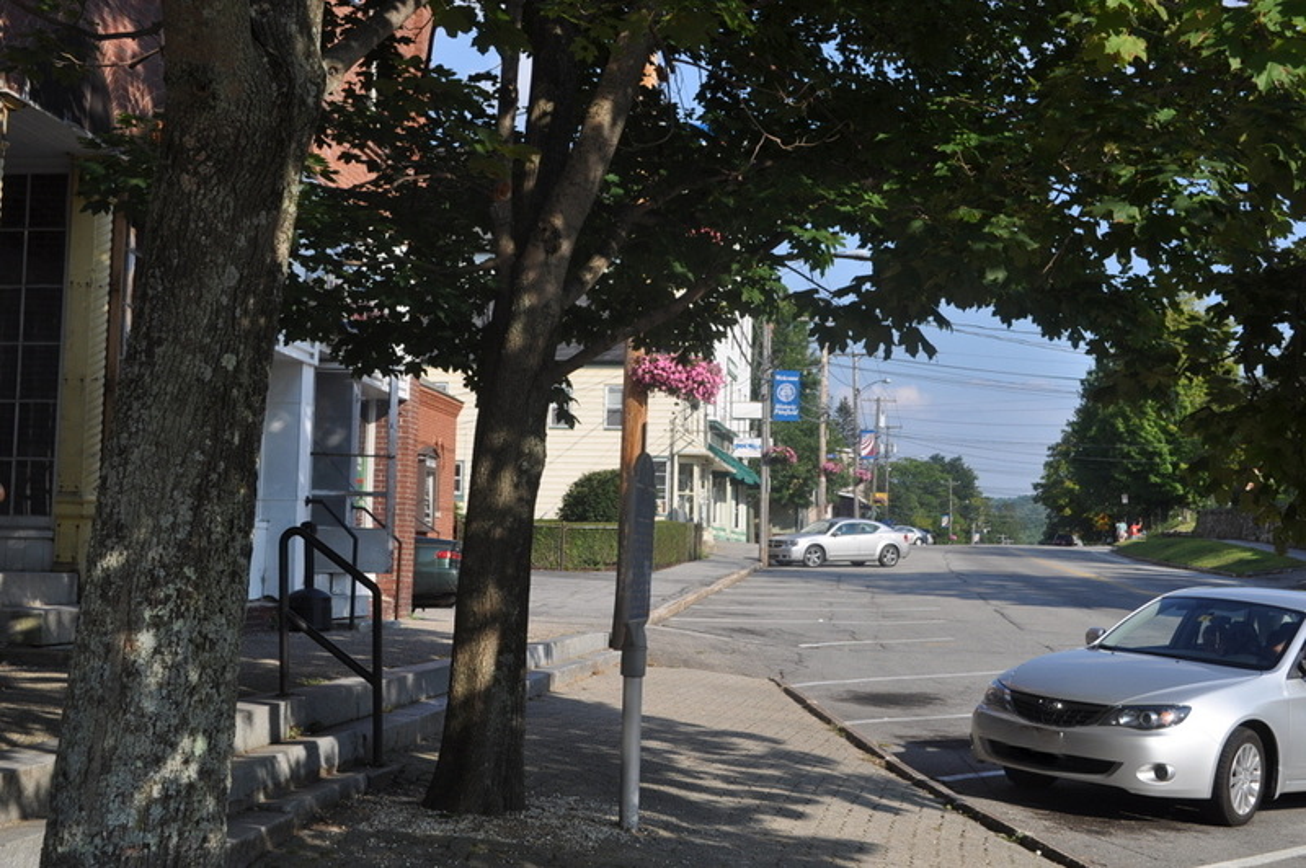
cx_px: 653
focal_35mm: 51
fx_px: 1849
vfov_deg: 26.4
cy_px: 434
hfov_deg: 38.9
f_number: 9
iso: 200
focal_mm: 34
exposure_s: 1/320
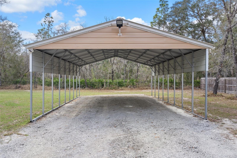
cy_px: 79
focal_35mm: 31
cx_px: 118
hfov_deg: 60.3
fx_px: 204
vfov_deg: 42.3
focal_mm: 31
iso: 320
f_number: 8
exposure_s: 1/30
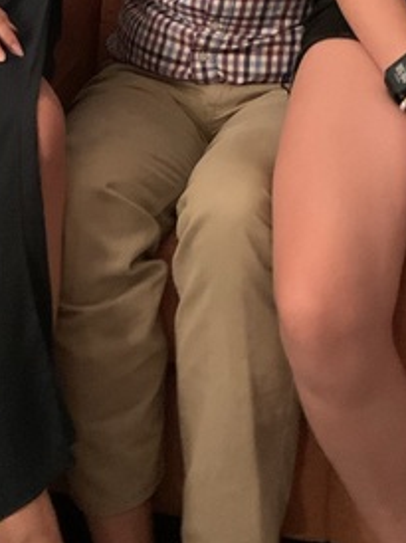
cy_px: 8
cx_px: 263
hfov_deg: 20.1
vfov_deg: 25.5
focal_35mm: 73
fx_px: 1143
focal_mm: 4.25
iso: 640
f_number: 1.8
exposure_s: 1/20
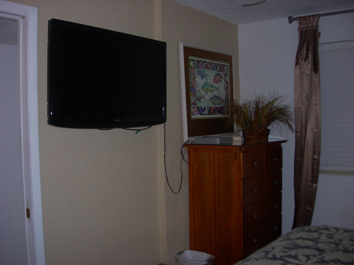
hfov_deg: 49.0
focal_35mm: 38
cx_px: 177
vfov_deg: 37.7
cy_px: 132
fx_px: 389
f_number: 2.8
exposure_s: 1/64
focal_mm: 7.8
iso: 79
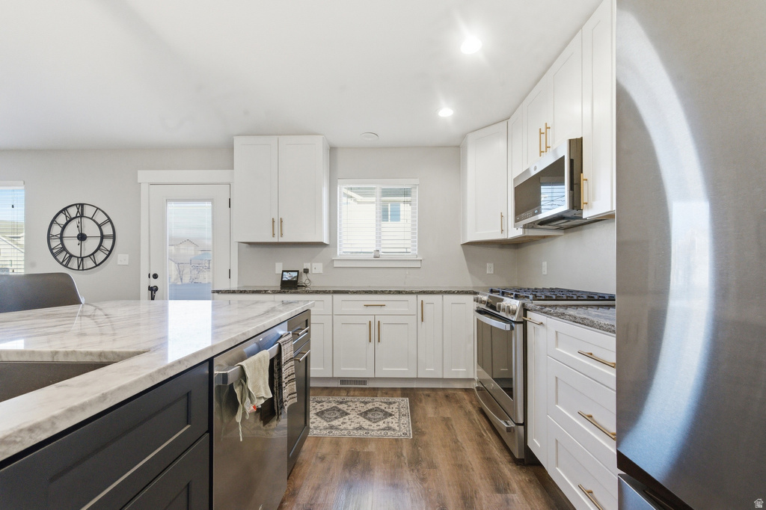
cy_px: 255
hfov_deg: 104.3
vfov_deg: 81.2
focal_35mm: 14
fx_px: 298
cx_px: 383
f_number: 9
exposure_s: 1/1000
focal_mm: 14
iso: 3200
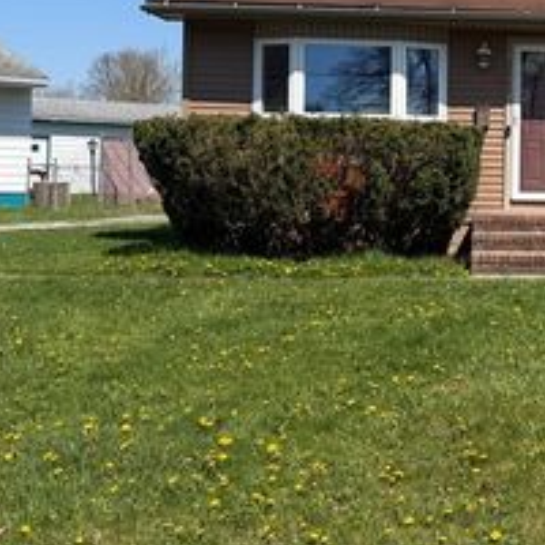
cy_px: 143
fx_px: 944
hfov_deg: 29.4
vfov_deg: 31.7
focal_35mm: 53
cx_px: 583
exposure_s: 1/4673
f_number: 1.78
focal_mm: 6.76
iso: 80
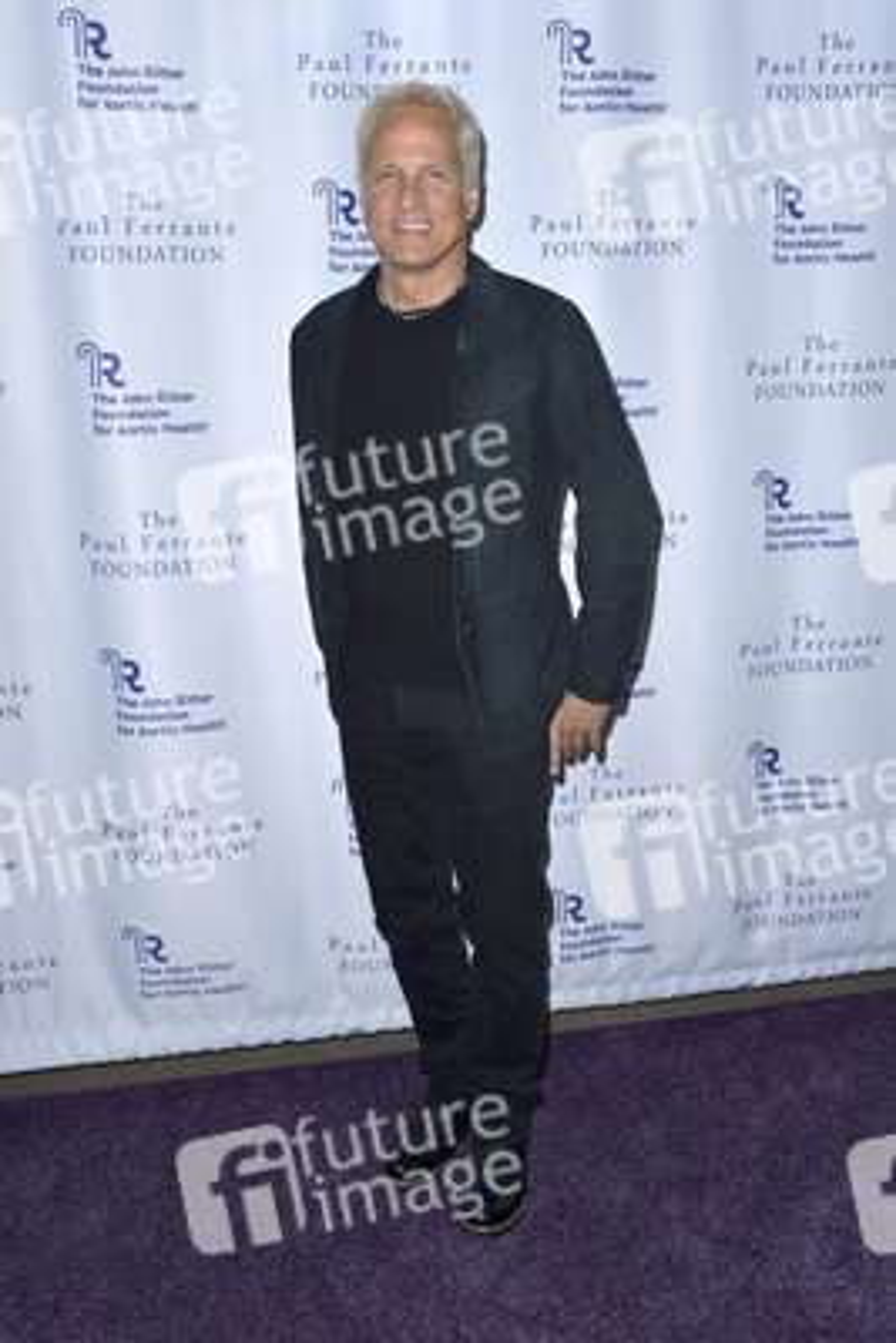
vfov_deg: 58.7
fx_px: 1194
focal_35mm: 32
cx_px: 448
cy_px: 672
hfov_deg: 41.1
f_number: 6.3
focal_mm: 32
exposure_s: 1/250
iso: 320
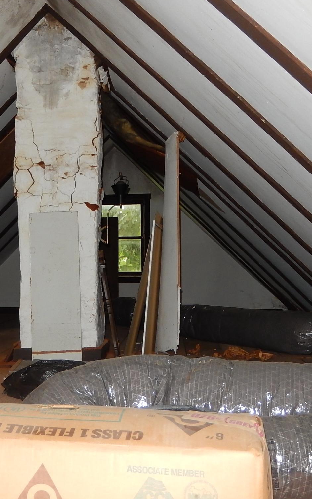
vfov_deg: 43.5
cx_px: 69
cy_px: 250
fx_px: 626
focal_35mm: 46
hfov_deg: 27.5
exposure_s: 1/30
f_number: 3.8
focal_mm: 5.7
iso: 360
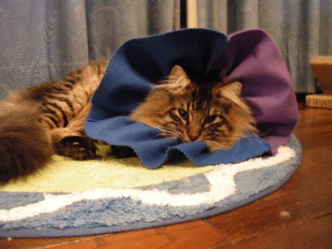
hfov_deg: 50.2
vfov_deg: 38.6
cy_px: 124
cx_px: 166
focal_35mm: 37
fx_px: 355
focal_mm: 7.9
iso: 800
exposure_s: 1/4
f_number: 2.8
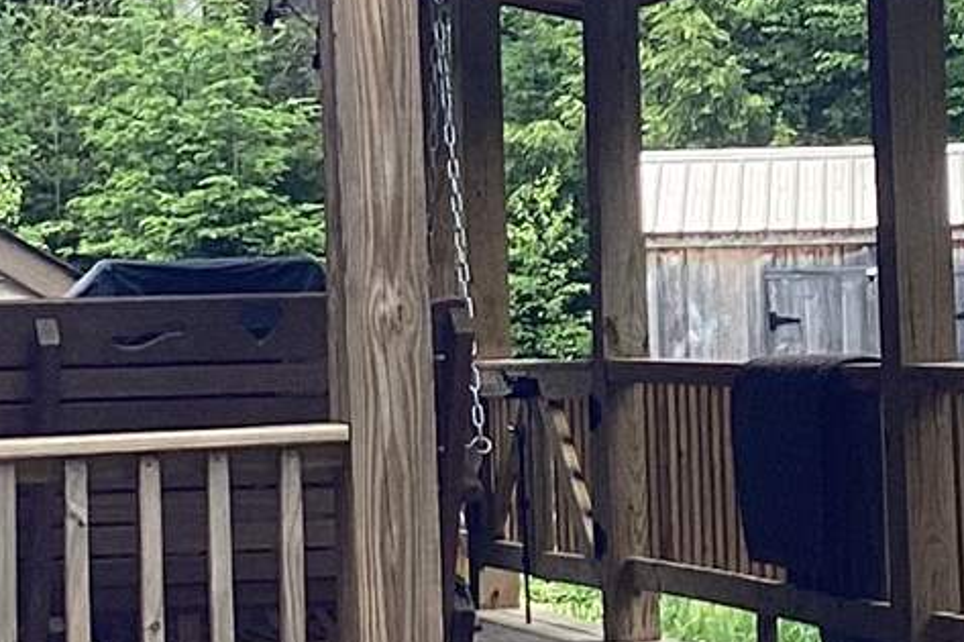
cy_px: 135
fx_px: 4202
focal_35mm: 157
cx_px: 764
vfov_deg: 8.7
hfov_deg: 13.0
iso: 25
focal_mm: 3.3
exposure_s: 1/180
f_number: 2.4
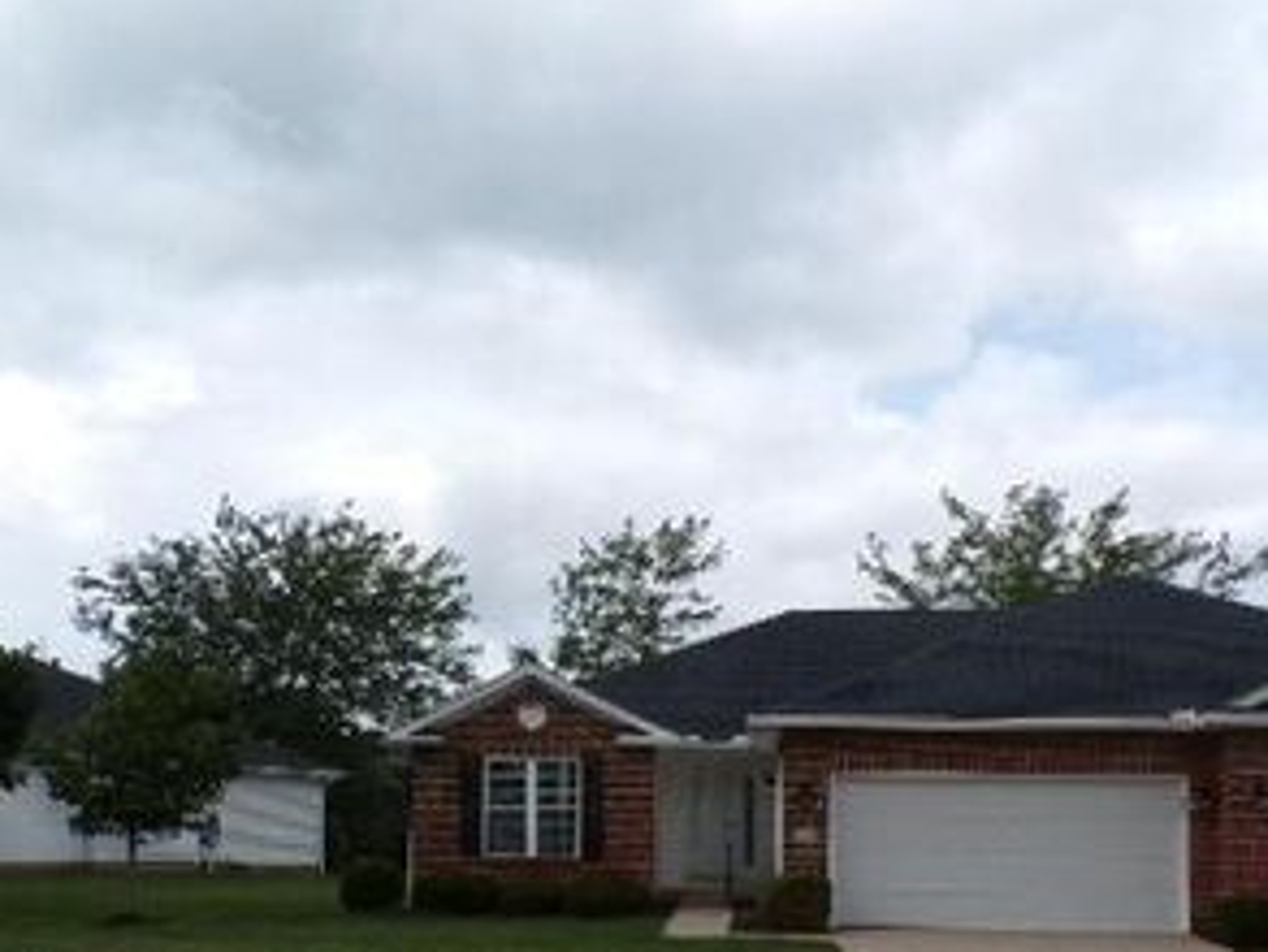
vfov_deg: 33.9
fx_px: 1502
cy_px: 790
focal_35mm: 41
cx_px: 584
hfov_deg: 45.7
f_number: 4.4
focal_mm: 4.3
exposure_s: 1/680
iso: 100
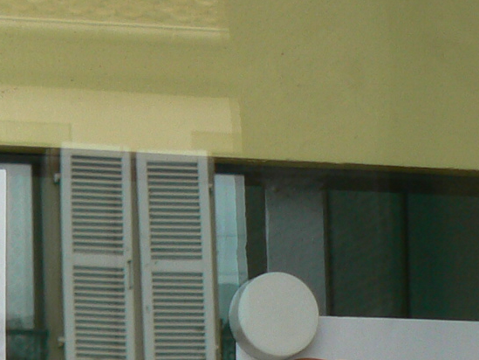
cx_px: -389
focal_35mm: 151
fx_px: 2090
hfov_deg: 12.0
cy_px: 668
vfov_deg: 9.3
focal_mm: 6
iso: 80
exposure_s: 1/100
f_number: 4
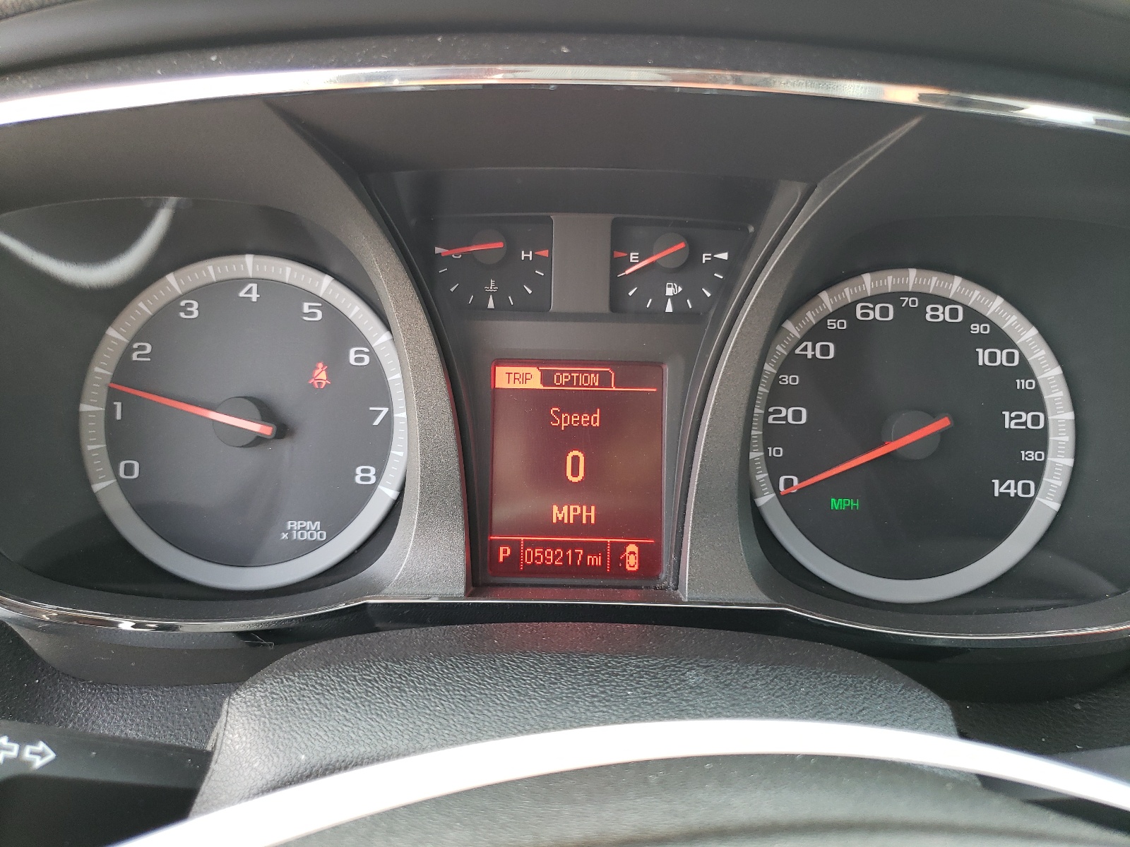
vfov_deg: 53.1
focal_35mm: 26
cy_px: 424
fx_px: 849
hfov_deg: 67.3
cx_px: 565
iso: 85
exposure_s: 1/120
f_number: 1.5
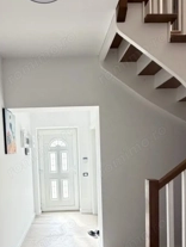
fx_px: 193
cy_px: 165
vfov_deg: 63.6
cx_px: 67
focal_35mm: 27
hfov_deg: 50.8
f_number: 2.2
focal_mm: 2.22
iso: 320
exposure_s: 1/72
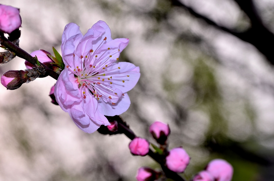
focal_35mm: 135
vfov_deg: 10.1
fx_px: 1025
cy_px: 90
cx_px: 137
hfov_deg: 15.2
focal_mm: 90
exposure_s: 1/80
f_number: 8
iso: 100
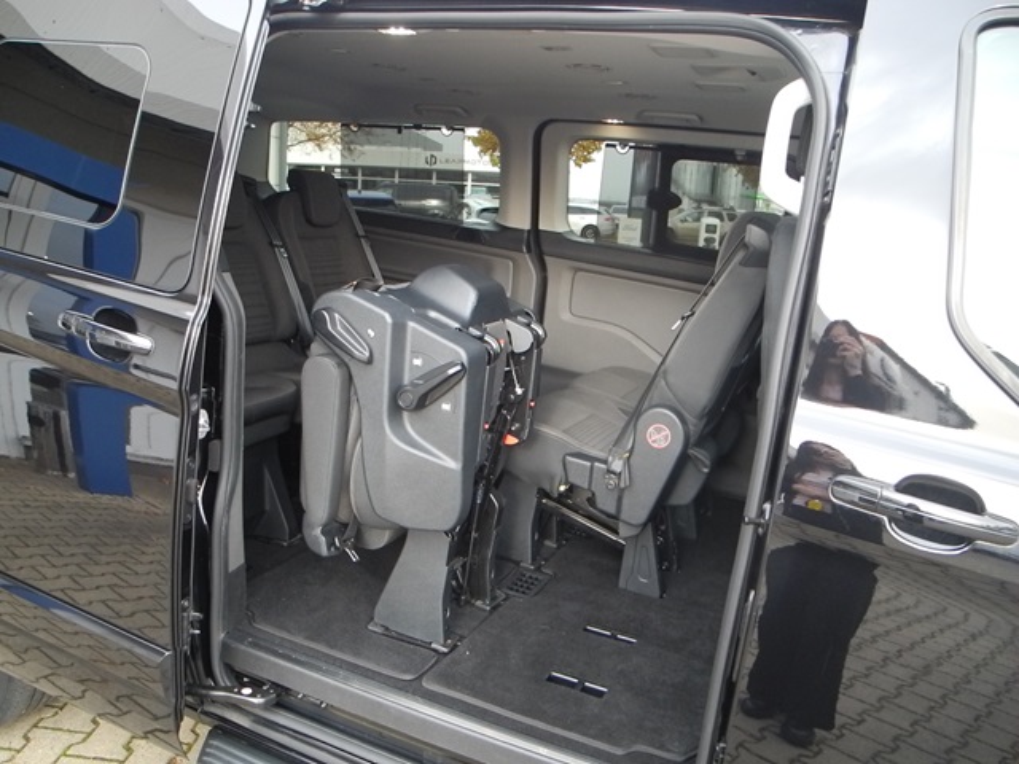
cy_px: 382
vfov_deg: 49.7
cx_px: 510
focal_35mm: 28
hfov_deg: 63.4
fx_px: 824
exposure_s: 1/100
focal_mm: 6
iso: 400
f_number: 2.8
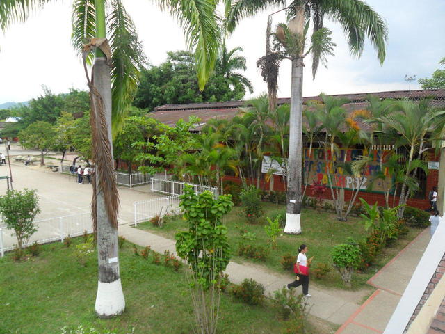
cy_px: 167
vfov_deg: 51.4
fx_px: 347
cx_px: 222
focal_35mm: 27
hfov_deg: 65.3
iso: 100
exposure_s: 1/250
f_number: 3.5
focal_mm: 4.9
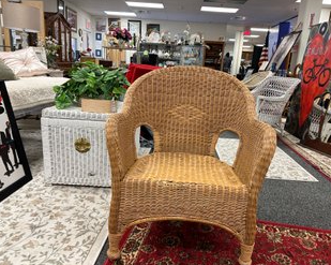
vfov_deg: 54.9
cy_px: 131
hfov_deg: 65.9
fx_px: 255
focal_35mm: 26
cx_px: 180
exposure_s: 1/60
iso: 200
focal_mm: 6.86
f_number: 1.78
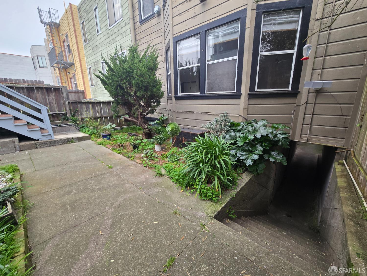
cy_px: 138
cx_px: 184
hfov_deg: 106.2
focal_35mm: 13
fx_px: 138
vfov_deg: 89.9
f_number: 2.2
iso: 64
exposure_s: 1/60
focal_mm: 2.2
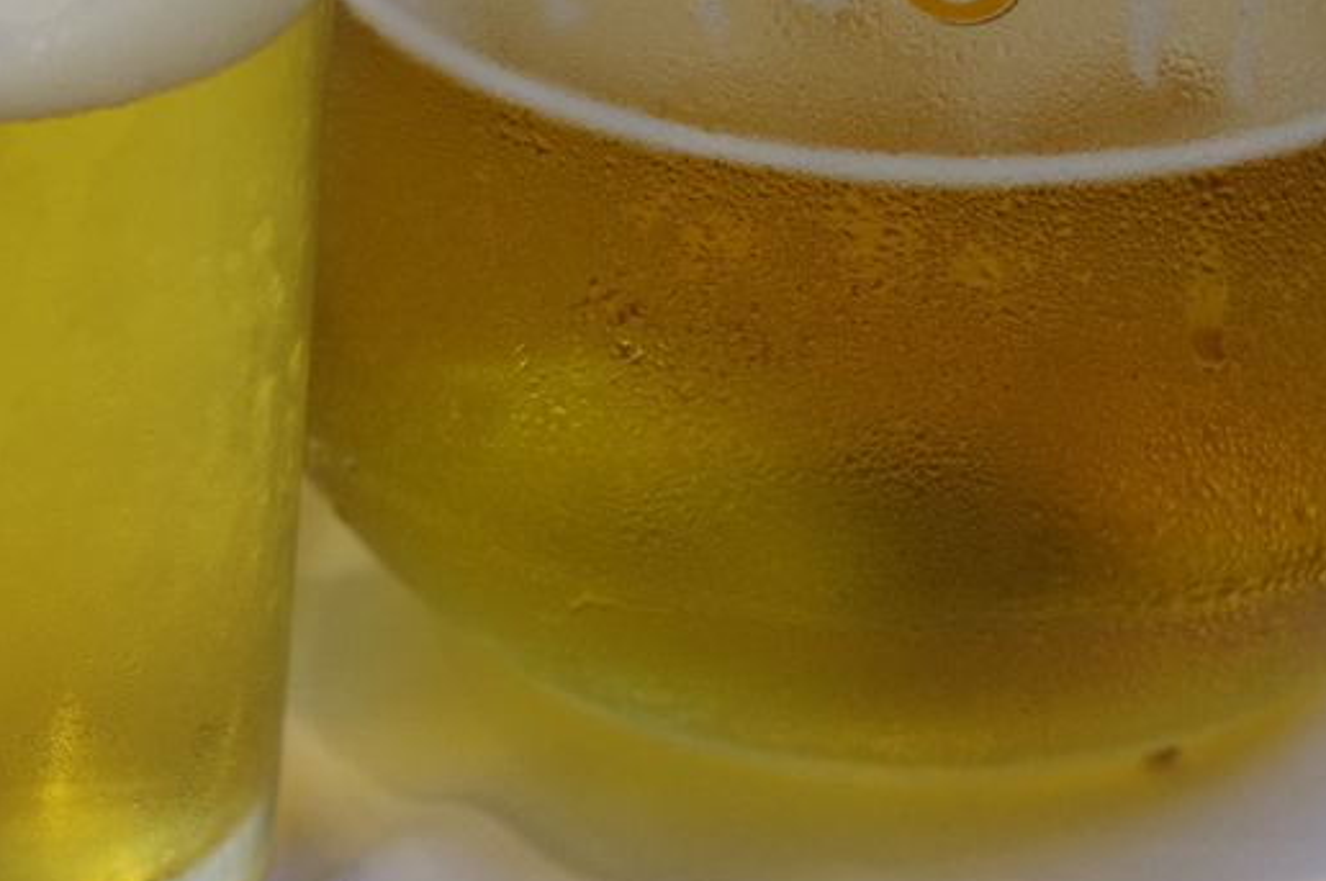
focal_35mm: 119
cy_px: 128
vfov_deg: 11.4
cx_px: 606
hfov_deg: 17.2
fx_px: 4379
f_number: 4.5
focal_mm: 40
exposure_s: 1/80
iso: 1600
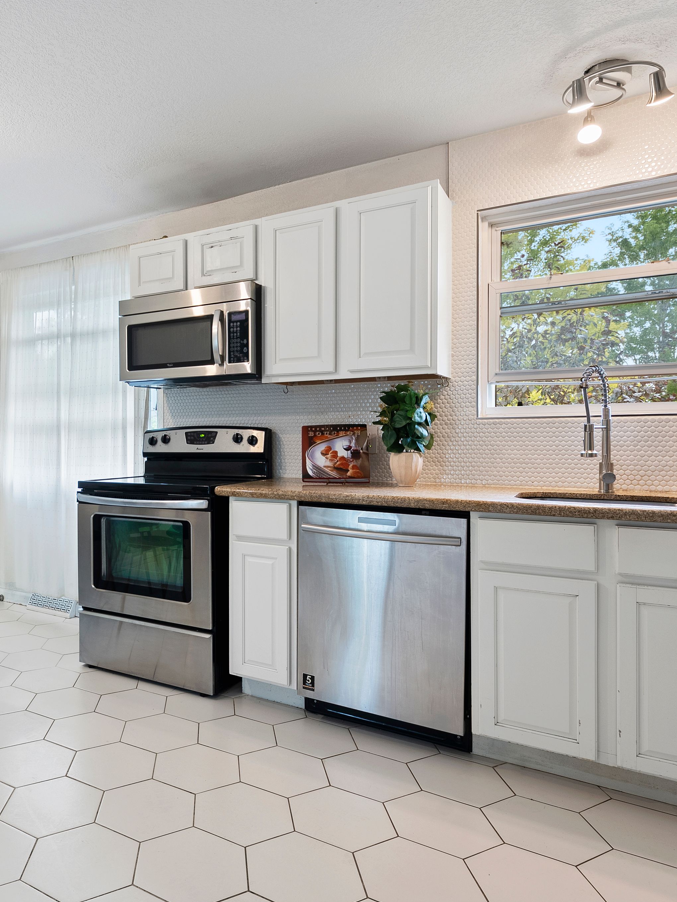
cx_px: 162
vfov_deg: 71.6
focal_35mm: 24
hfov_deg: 54.0
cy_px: 447
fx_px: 626
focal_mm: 16
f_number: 9
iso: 200
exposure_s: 1/1.67
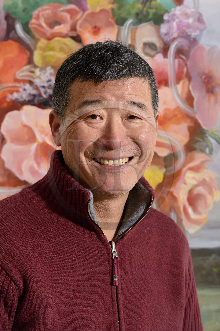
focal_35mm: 190
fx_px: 1742
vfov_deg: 10.8
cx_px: 110
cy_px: 166
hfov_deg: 7.2
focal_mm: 190
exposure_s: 1/250
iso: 100
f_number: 9
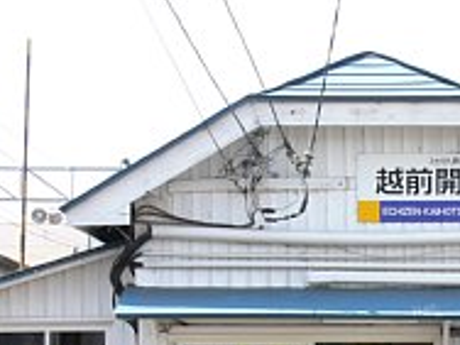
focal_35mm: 104
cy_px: 318
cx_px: 404
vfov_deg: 14.1
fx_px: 1382
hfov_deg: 18.6
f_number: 5.6
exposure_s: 1/100
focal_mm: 10.4
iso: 80
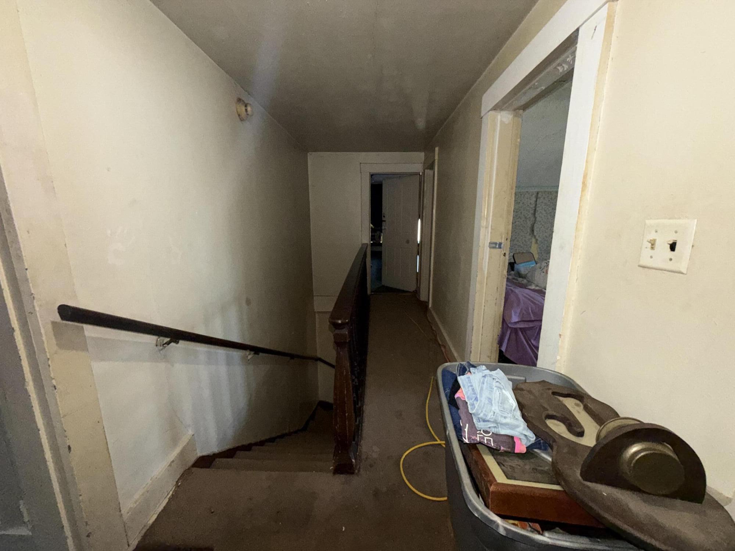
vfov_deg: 85.7
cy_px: 276
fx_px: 297
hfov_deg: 102.1
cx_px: 368
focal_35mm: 14
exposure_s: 1/60
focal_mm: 2.22
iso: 200
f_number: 2.2
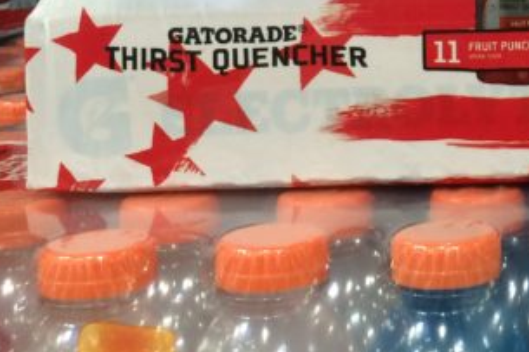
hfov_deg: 24.8
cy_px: -62
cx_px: 583
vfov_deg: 17.2
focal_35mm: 76
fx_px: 1116
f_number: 2.2
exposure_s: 1/30
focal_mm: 4.15
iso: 80
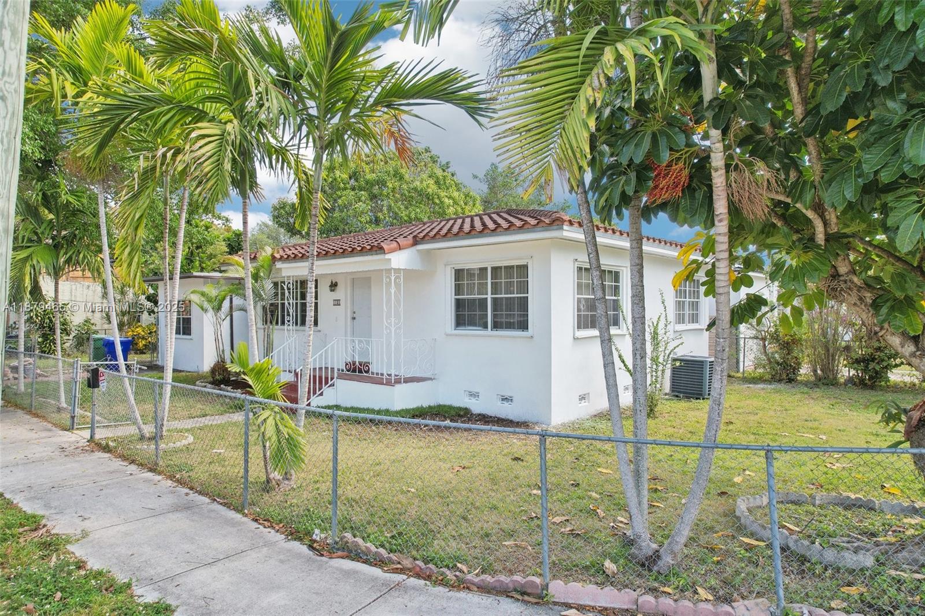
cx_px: 462
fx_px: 565
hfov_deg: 78.6
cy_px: 308
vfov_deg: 57.2
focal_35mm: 22
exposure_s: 1/120
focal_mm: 8.4
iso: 110
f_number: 2.8
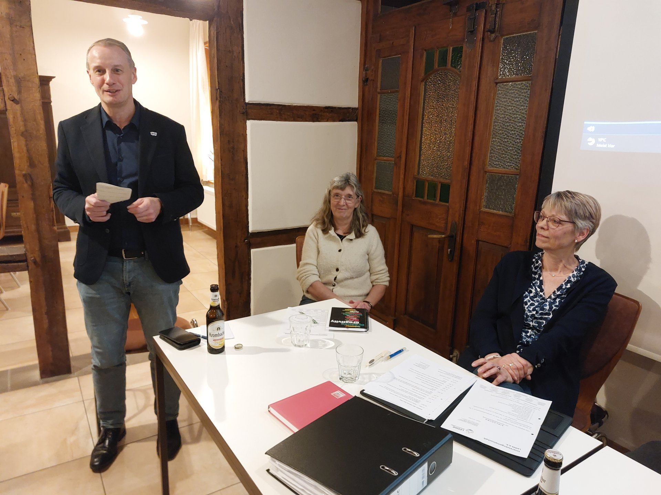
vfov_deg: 54.9
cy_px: 248
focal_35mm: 25
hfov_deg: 69.4
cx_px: 330
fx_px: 477
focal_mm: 5.23
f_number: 1.8
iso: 640
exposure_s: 1/25
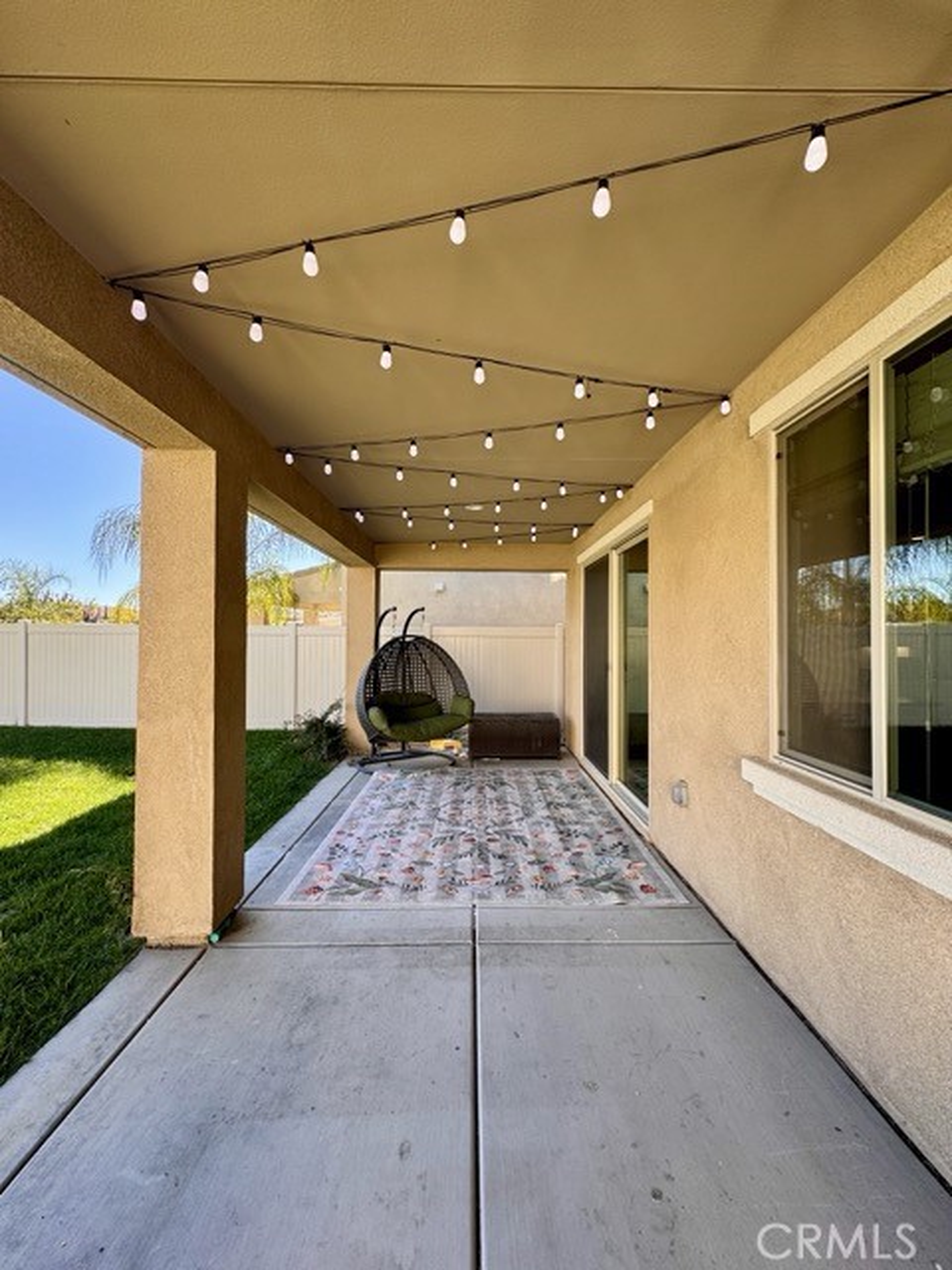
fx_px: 513
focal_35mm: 14
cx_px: 476
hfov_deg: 85.7
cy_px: 635
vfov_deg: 102.1
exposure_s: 1/168
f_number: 2.2
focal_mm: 2.22
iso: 40
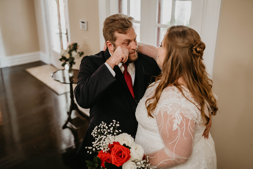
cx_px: 126
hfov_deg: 54.4
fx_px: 246
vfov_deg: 37.9
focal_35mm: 35
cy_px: 84
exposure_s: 1/125
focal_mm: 35
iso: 800
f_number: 2
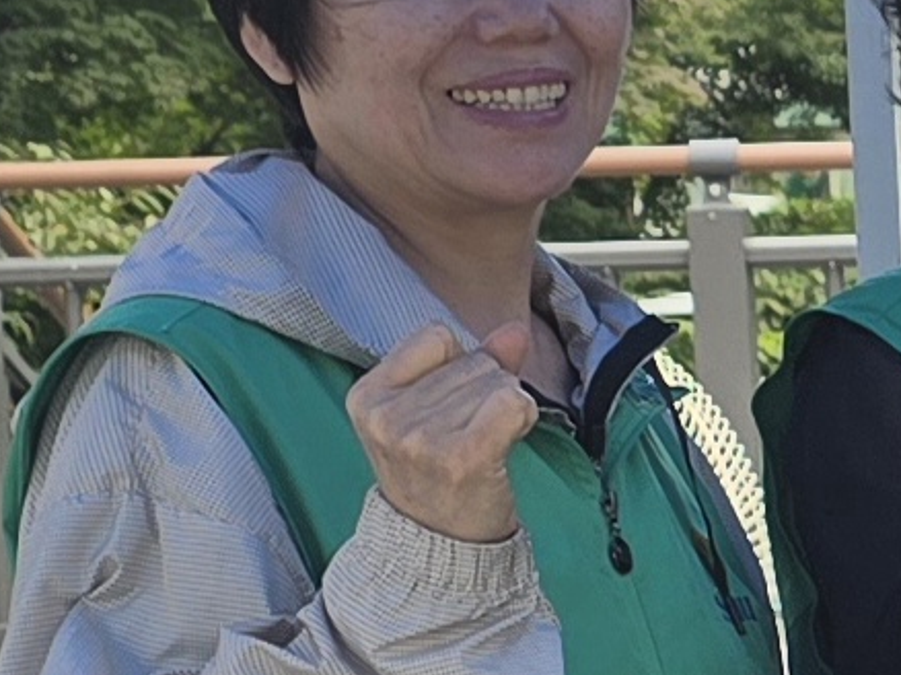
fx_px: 3408
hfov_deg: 11.1
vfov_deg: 11.2
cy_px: 587
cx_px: 2499
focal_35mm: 131
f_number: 1.7
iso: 12
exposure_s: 1/270
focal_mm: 6.3
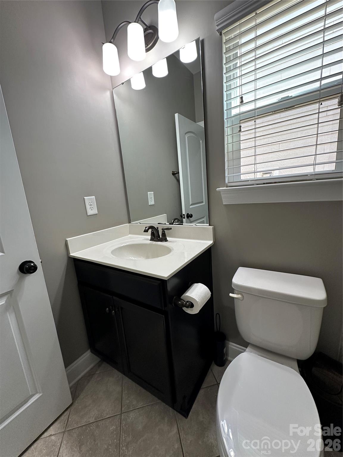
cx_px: 172
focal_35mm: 14
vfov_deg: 102.1
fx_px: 185
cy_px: 228
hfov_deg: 85.7
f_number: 2.2
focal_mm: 2.22
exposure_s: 1/120
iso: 200
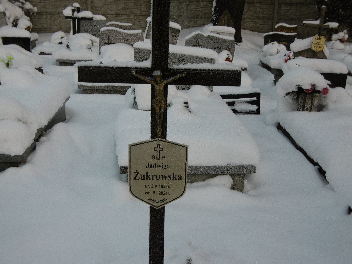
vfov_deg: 33.6
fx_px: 437
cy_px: 132
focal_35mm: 43
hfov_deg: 43.9
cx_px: 176
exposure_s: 1/100
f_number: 3.8
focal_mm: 7.7
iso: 100
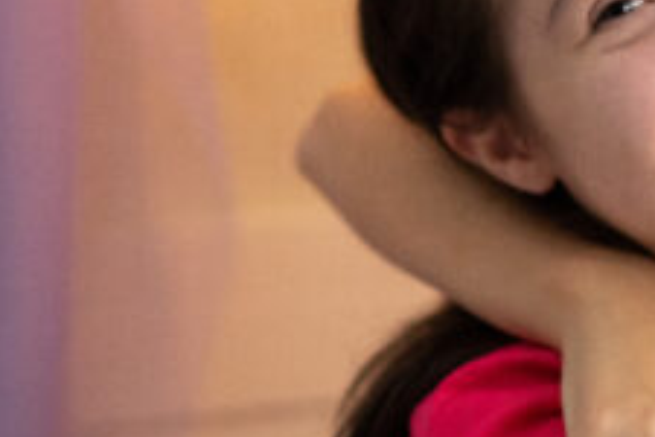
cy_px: 121
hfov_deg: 12.8
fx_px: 2893
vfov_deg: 8.6
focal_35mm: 159
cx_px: 573
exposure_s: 1/200
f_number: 1.4
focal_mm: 35
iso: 1250
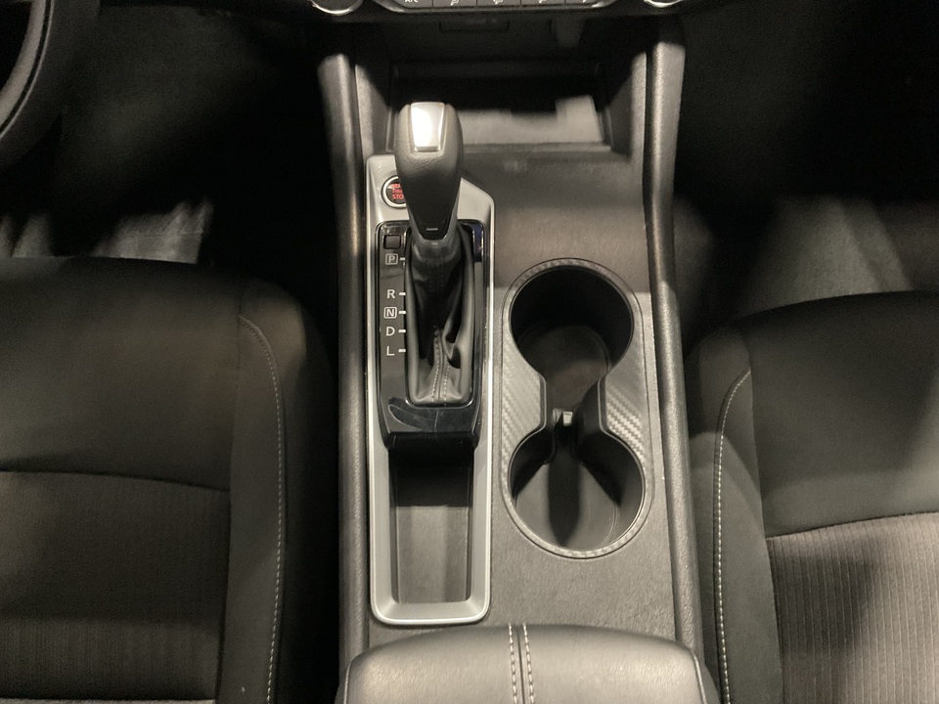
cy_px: 352
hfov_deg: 61.7
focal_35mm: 29
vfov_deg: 48.2
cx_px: 470
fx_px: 787
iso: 500
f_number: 1.8
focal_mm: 3
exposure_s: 1/24
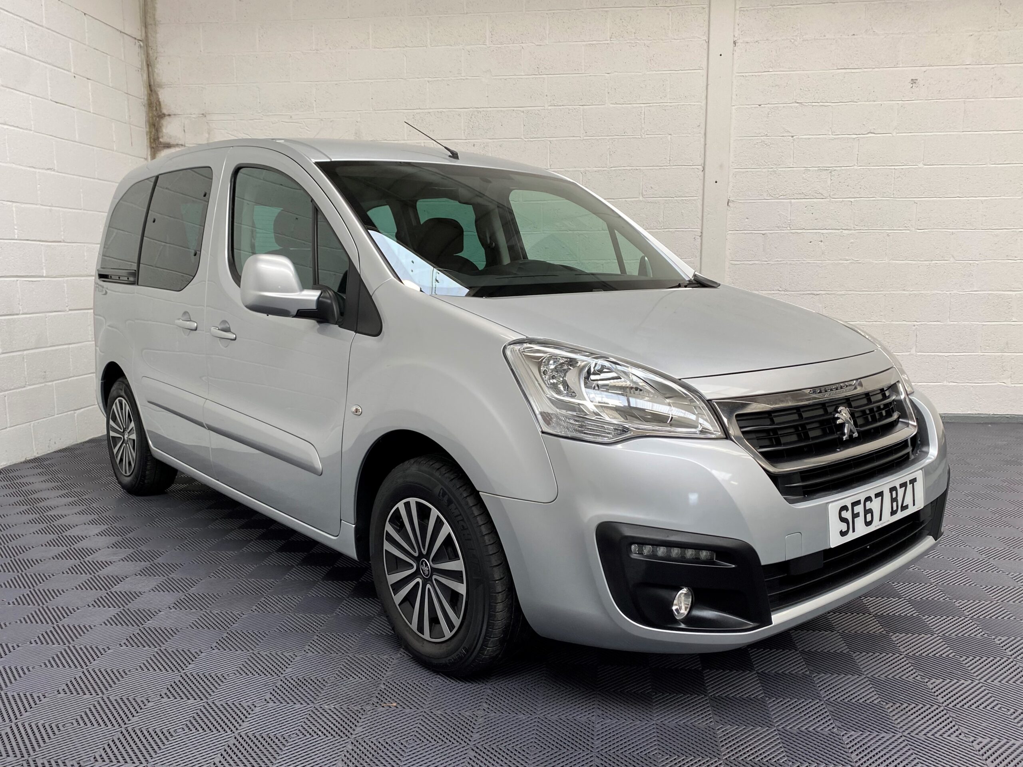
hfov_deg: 67.3
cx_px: 512
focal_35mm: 26
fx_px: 768
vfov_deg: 53.1
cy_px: 384
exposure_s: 1/100
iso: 64
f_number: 1.8
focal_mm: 4.25
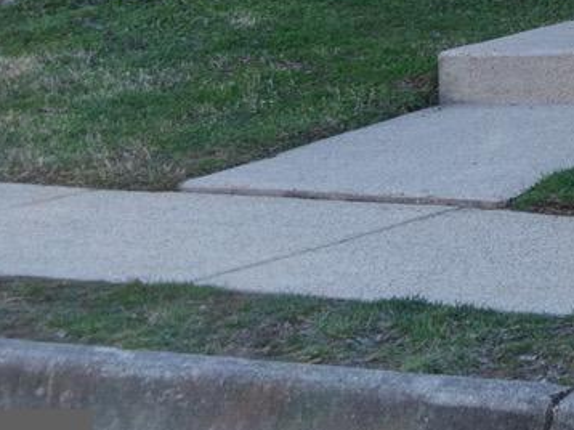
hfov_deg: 10.9
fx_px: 2552
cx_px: 1379
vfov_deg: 8.8
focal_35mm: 154
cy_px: -569
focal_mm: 28
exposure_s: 1/1250
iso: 100
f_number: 3.5
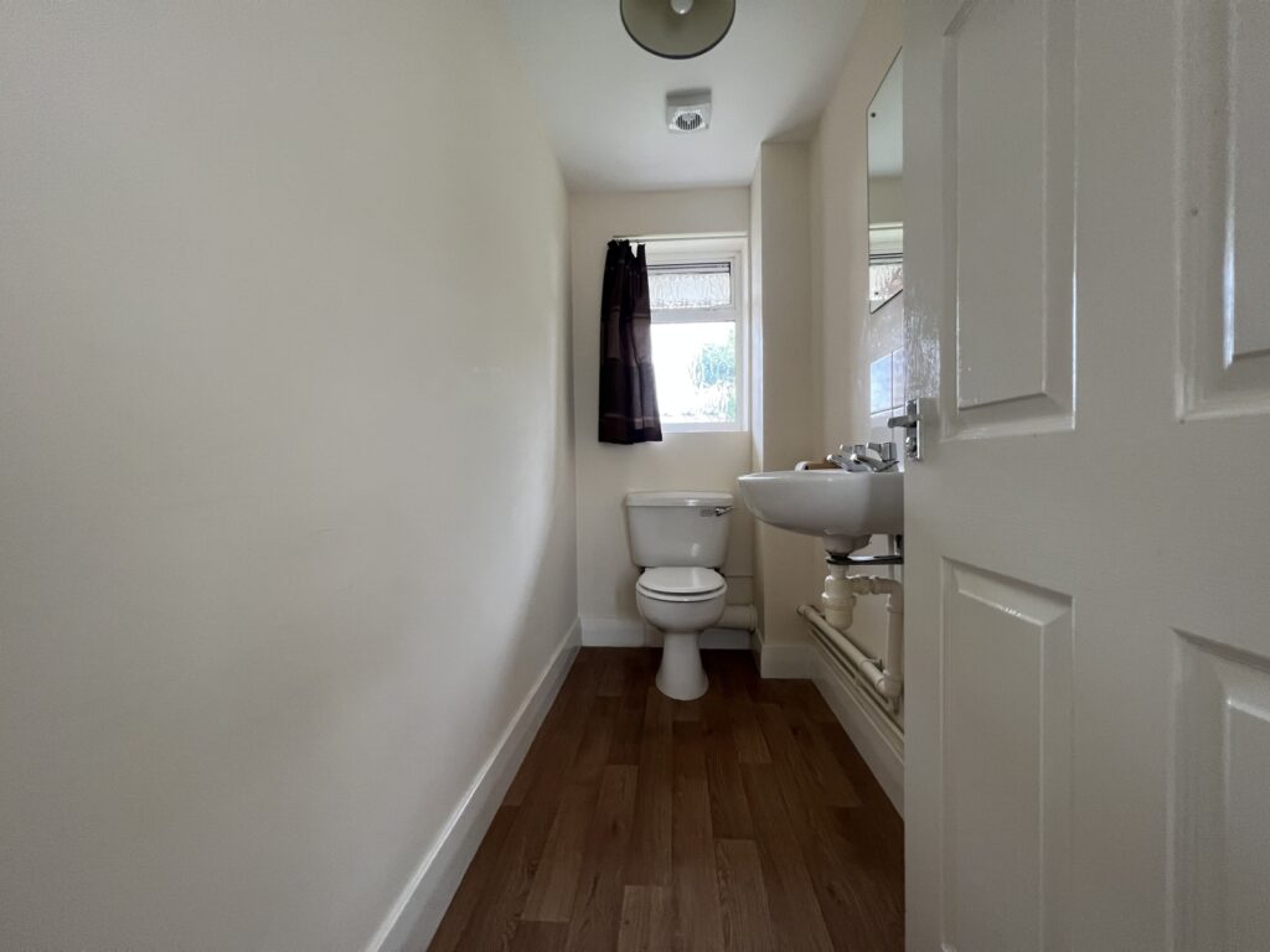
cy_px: 476
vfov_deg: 89.9
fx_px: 477
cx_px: 635
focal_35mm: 13
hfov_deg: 106.2
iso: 250
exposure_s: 1/92
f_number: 1.8
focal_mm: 1.57
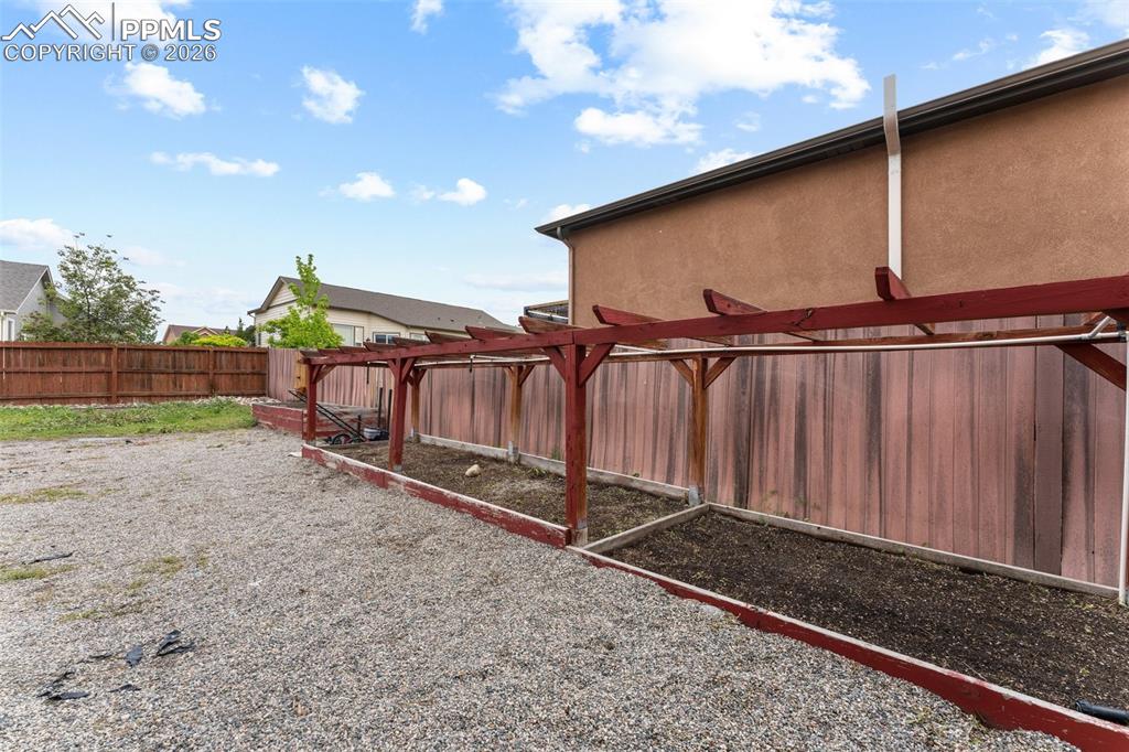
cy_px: 376
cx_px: 564
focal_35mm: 14
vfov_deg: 81.2
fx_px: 439
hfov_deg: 104.3
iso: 100
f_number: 9
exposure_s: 1/25
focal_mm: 14
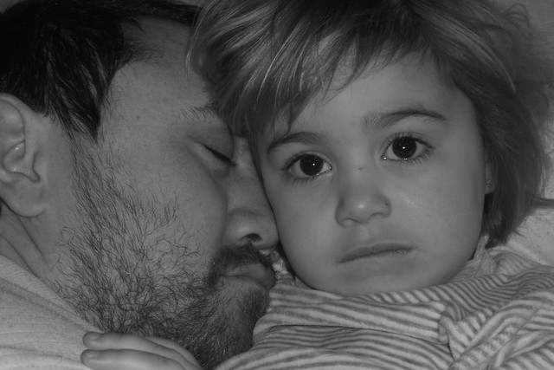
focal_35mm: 102
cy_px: 185
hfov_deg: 20.0
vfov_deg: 13.4
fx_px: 1570
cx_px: 277
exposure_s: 1/90
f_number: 4.6
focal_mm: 16.8
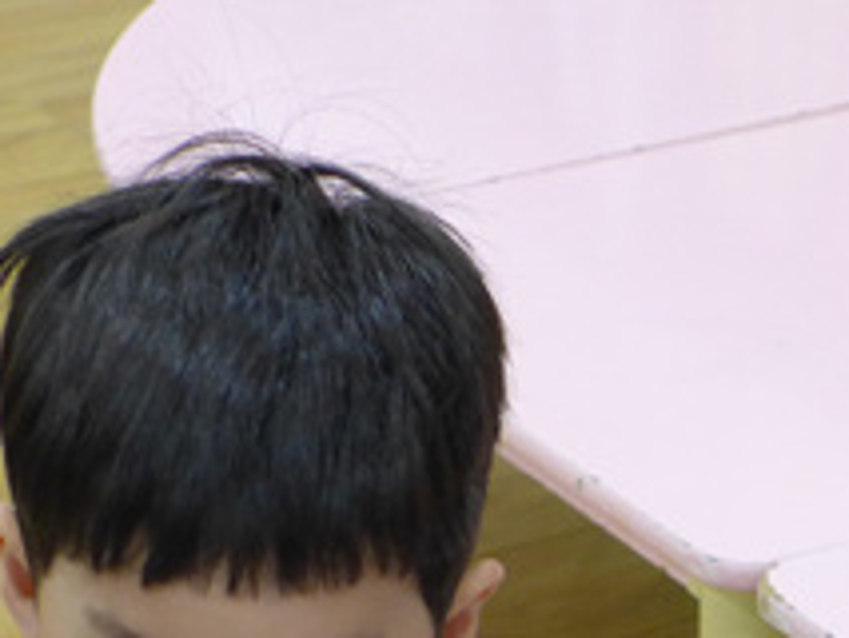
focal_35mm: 210
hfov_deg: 9.3
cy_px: 893
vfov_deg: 7.0
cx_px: 909
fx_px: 5153
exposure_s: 1/100
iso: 400
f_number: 2.1
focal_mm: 13.7
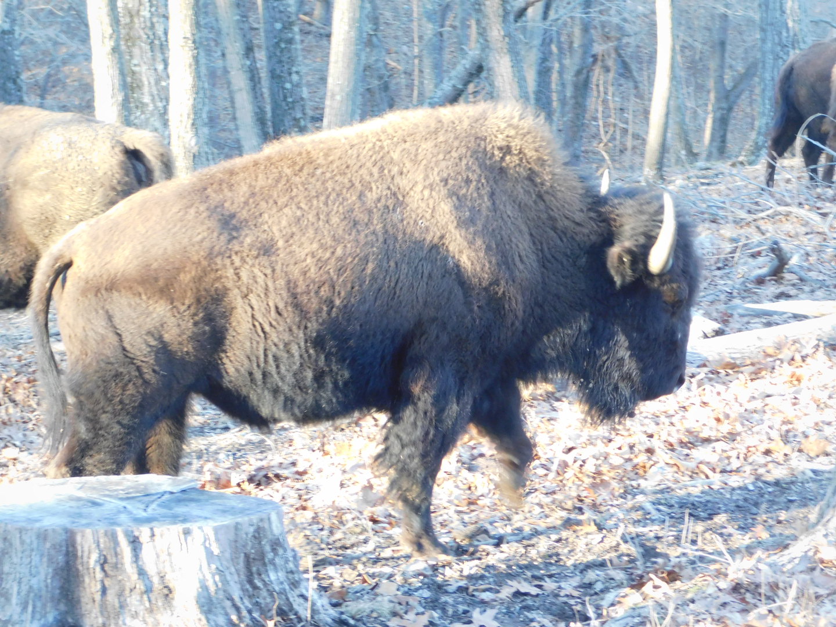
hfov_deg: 13.3
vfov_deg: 10.0
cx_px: 418
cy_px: 314
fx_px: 3574
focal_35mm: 148
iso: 320
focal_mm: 26.3
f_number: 5.1
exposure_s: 1/30
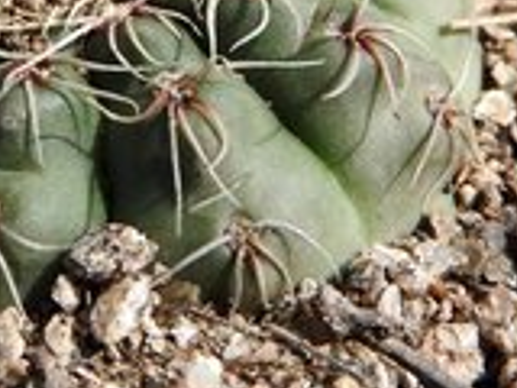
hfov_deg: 25.6
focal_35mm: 75
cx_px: 120
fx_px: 1120
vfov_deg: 19.1
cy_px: 6
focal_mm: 5.4
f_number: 3.5
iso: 100
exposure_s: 1/640
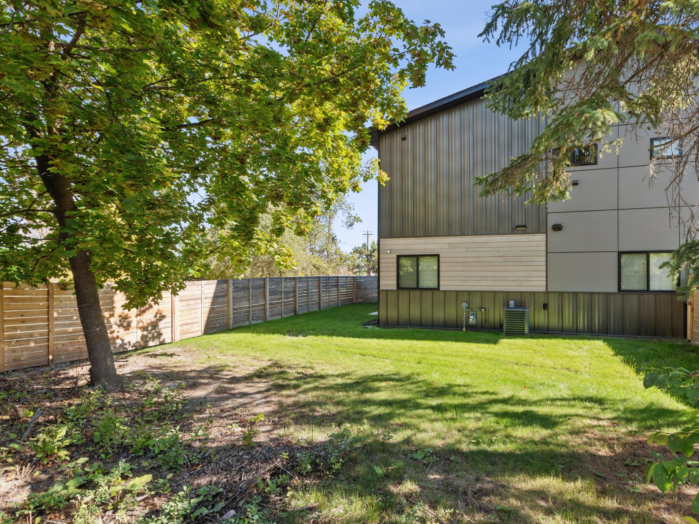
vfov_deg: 74.7
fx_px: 343
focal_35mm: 17
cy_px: 266
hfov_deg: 90.3
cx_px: 403
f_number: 6.3
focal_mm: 10
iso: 100
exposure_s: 1/160
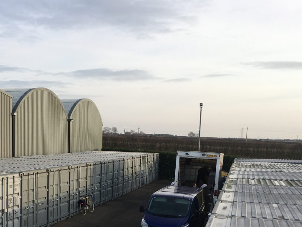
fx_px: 445
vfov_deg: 27.9
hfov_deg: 37.0
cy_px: 187
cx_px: 93
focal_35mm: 51
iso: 25
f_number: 2.2
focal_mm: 4.15
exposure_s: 1/641
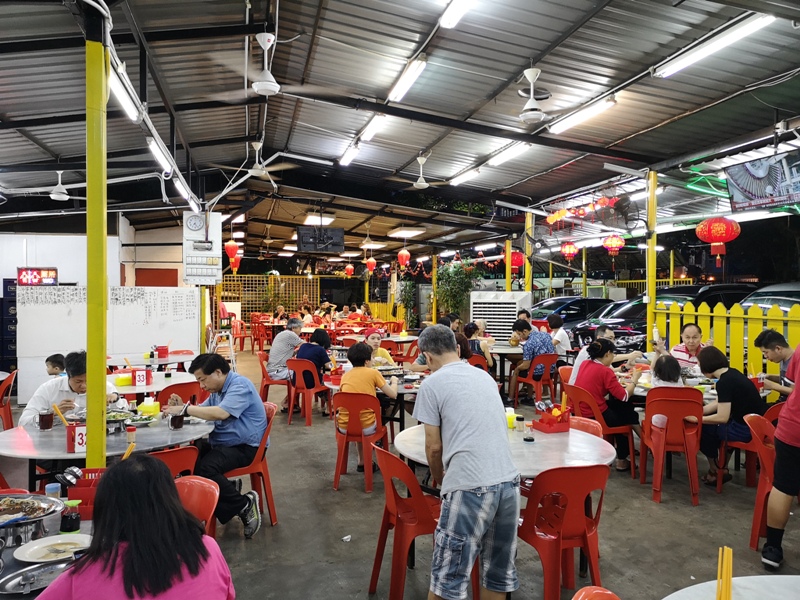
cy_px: 300
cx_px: 400
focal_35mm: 27
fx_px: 624
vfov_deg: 51.4
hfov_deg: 65.3
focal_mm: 3.95
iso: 500
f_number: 1.8
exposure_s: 1/50
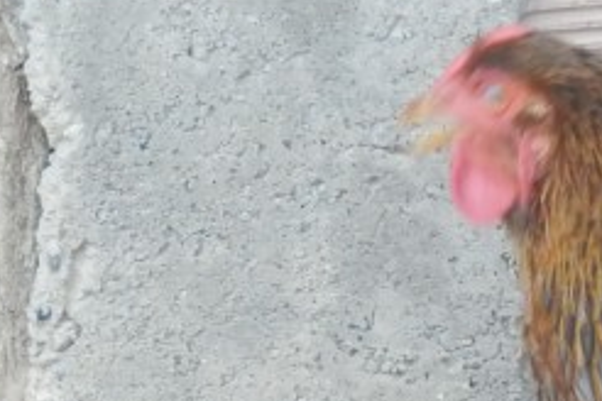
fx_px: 11203
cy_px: 545
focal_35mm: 670
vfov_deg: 2.1
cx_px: 825
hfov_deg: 3.1
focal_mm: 35.1
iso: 640
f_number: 5.8
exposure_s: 1/100
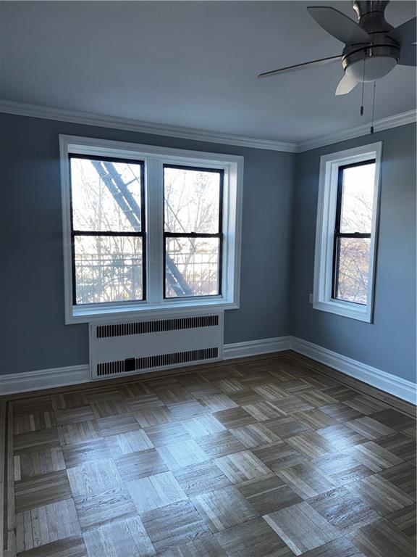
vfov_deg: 71.6
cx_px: 208
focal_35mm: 24
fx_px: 385
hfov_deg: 56.8
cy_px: 278
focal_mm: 6.76
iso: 50
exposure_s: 1/43
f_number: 1.78
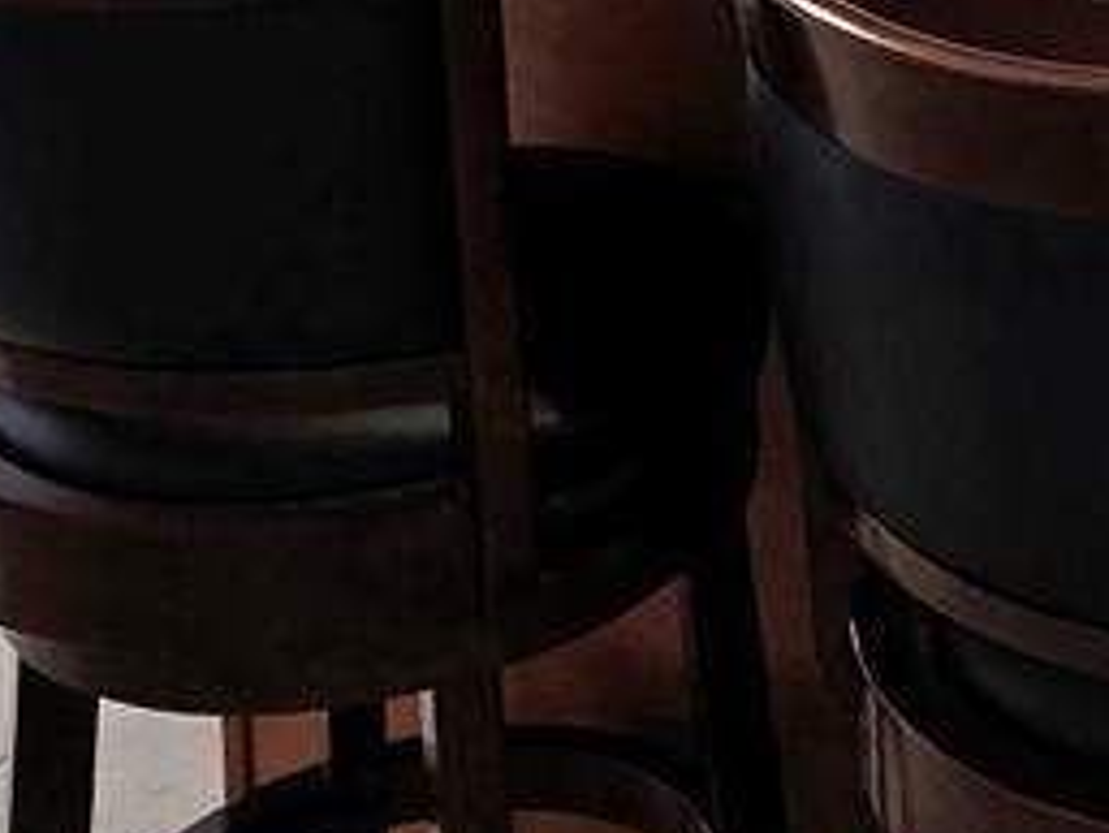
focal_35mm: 81
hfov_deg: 20.5
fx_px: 2596
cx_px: 1679
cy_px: -591
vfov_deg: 15.9
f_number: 1.9
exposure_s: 1/120
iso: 125
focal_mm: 2.2
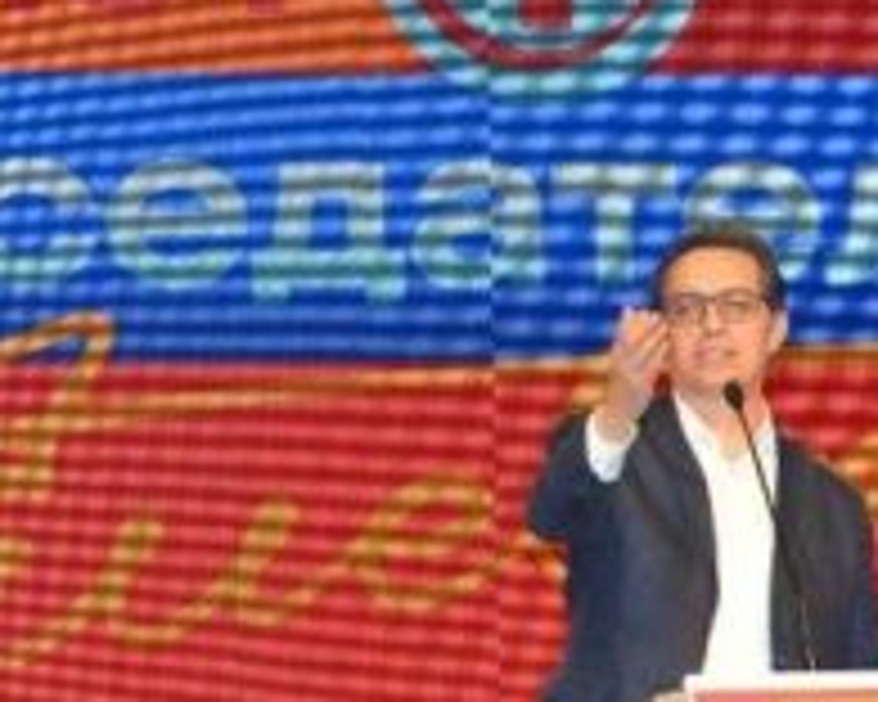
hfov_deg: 6.1
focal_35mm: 318
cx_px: 293
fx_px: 8264
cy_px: 360
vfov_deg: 4.9
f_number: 9
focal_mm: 105
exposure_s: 1/250
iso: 2000
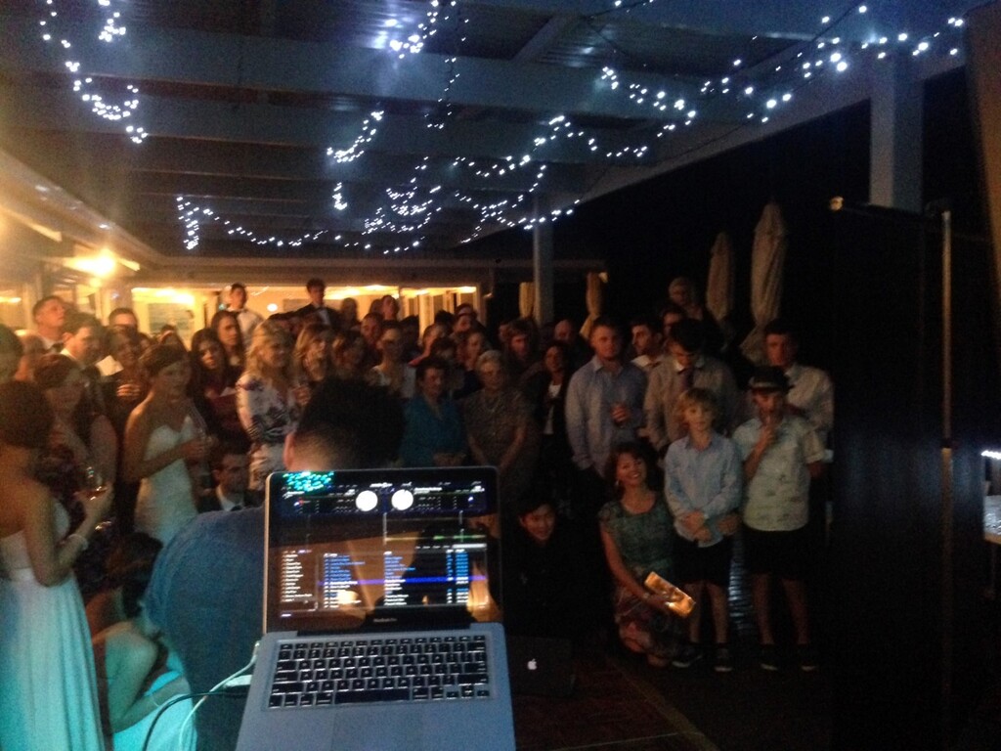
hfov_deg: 55.4
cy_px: 376
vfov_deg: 42.9
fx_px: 954
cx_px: 500
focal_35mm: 33
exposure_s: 1/15
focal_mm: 4.12
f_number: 2.4
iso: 800
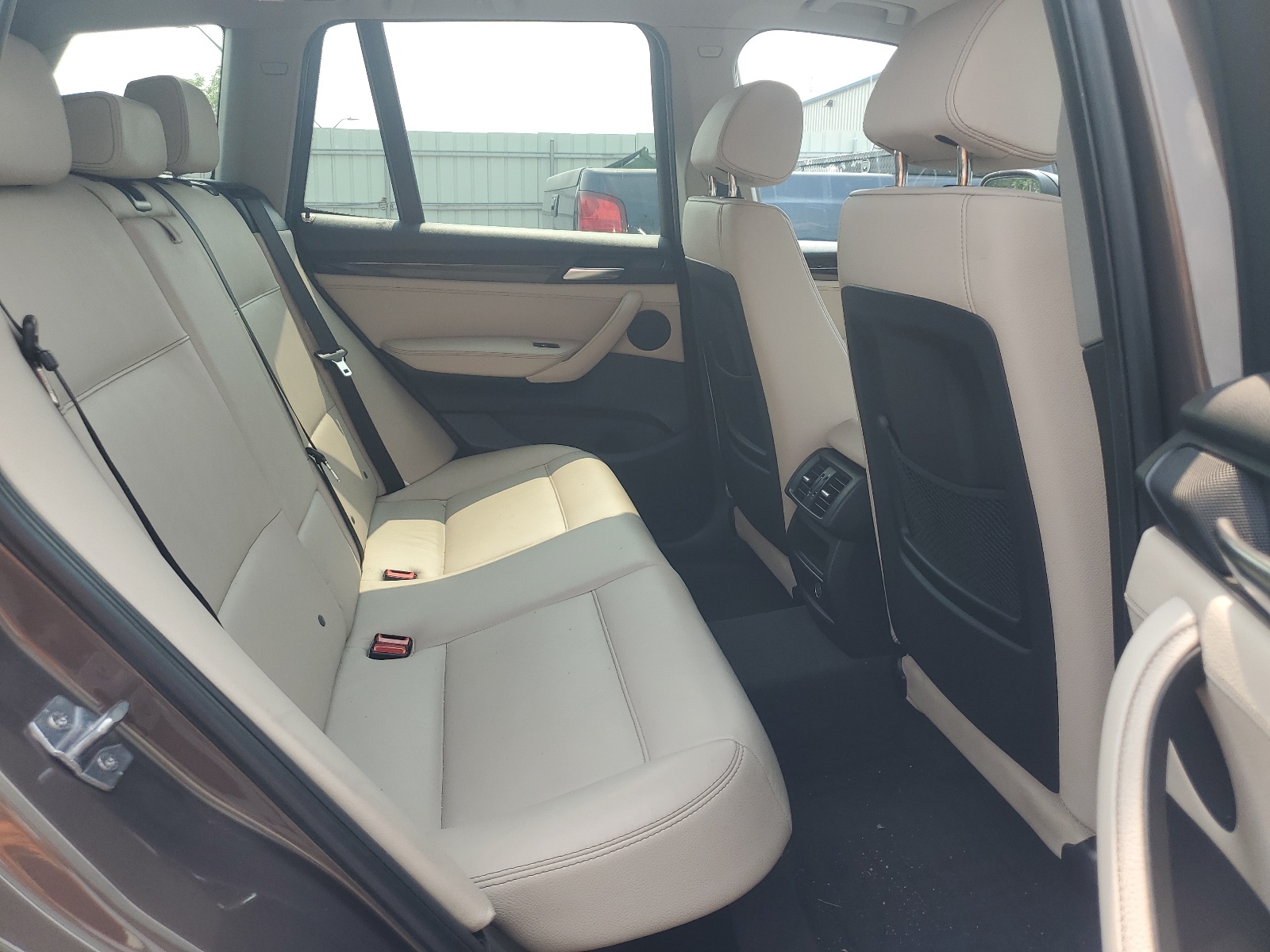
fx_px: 954
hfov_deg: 67.3
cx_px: 635
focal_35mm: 26
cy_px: 476
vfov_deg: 53.1
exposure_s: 1/556
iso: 50
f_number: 1.5
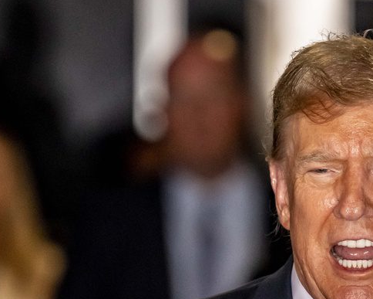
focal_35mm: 1073
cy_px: 212
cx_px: 364
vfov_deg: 1.4
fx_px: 11843
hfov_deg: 1.8
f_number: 5.6
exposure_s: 1/250
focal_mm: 360
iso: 3200
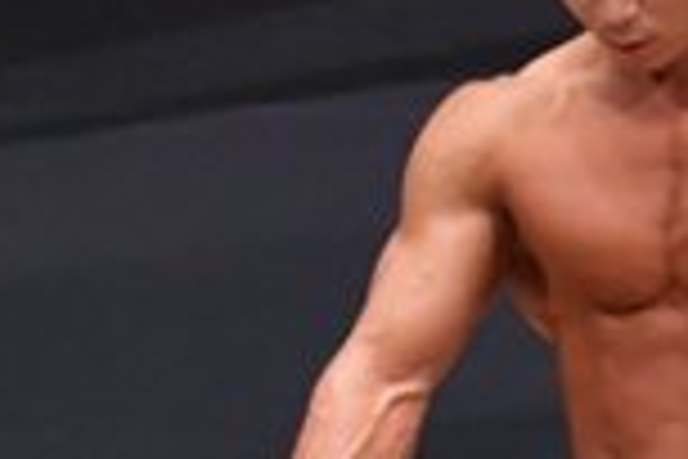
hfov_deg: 1.4
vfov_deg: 0.9
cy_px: 612
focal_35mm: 1517
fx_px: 28989
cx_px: 816
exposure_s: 1/400
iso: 6400
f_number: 5.6
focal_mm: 200
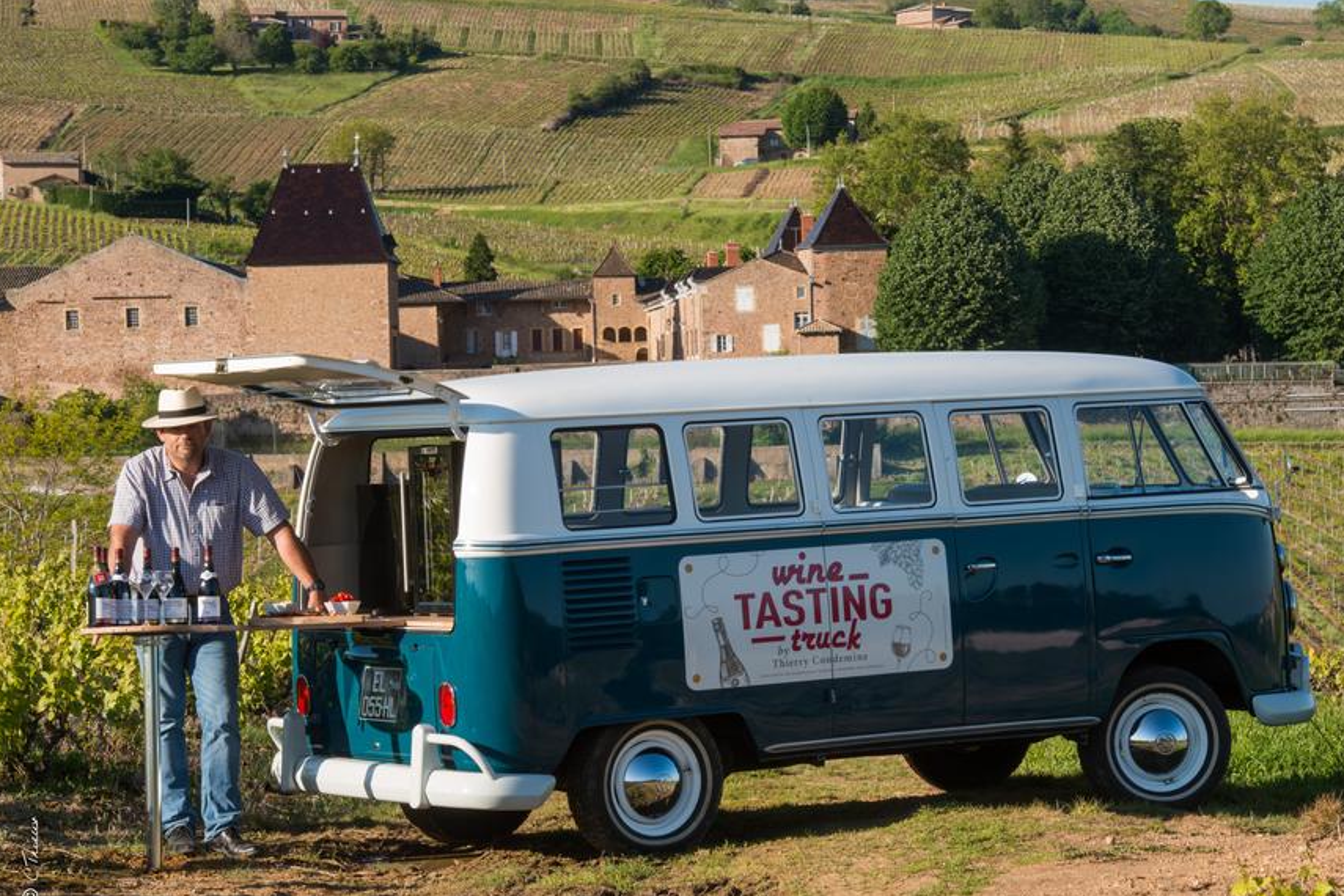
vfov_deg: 11.2
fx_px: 4554
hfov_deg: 16.8
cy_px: 468
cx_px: 696
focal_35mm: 122
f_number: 22
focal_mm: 116
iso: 64
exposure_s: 1/20
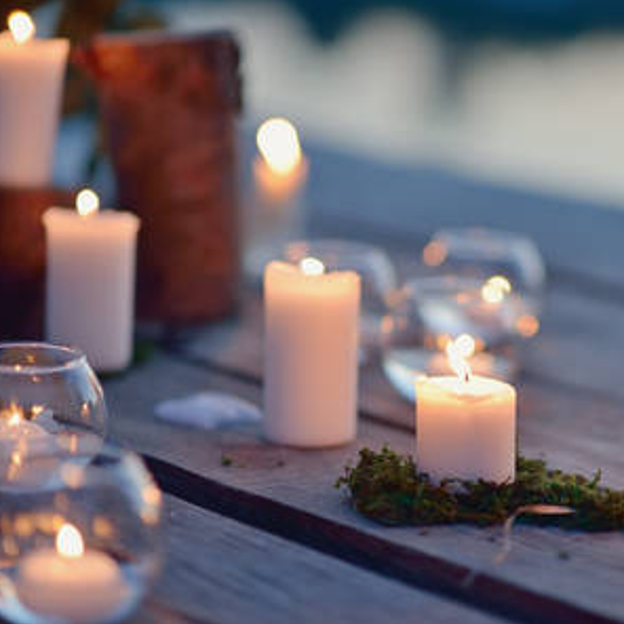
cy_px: 312
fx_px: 2243
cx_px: 460
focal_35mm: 110
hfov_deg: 15.8
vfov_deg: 15.8
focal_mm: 85
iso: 800
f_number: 1.6
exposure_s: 1/200
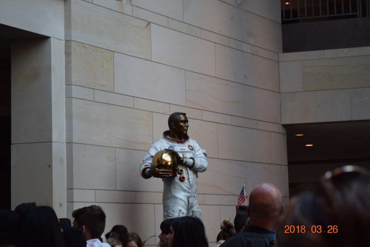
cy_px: 123
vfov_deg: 16.4
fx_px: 858
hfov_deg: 24.3
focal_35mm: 84
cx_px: 186
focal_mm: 55
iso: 400
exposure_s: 1/160
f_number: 6.3
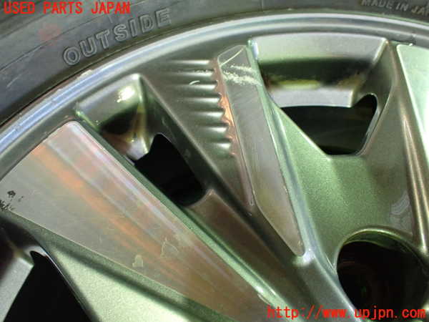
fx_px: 372
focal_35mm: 30
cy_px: 161
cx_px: 214
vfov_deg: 46.8
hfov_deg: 60.0
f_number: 2.3
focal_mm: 5.4
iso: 800
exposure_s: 1/30
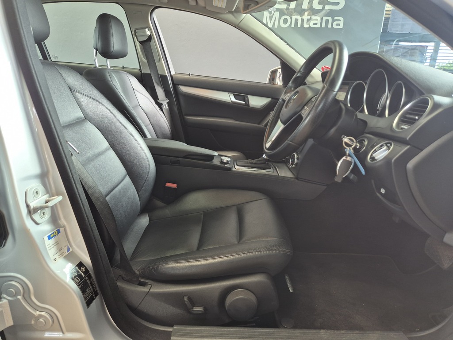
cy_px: 170
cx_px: 226
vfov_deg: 58.9
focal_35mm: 23
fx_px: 301
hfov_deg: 73.9
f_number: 1.8
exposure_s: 1/100
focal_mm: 5.4
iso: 160
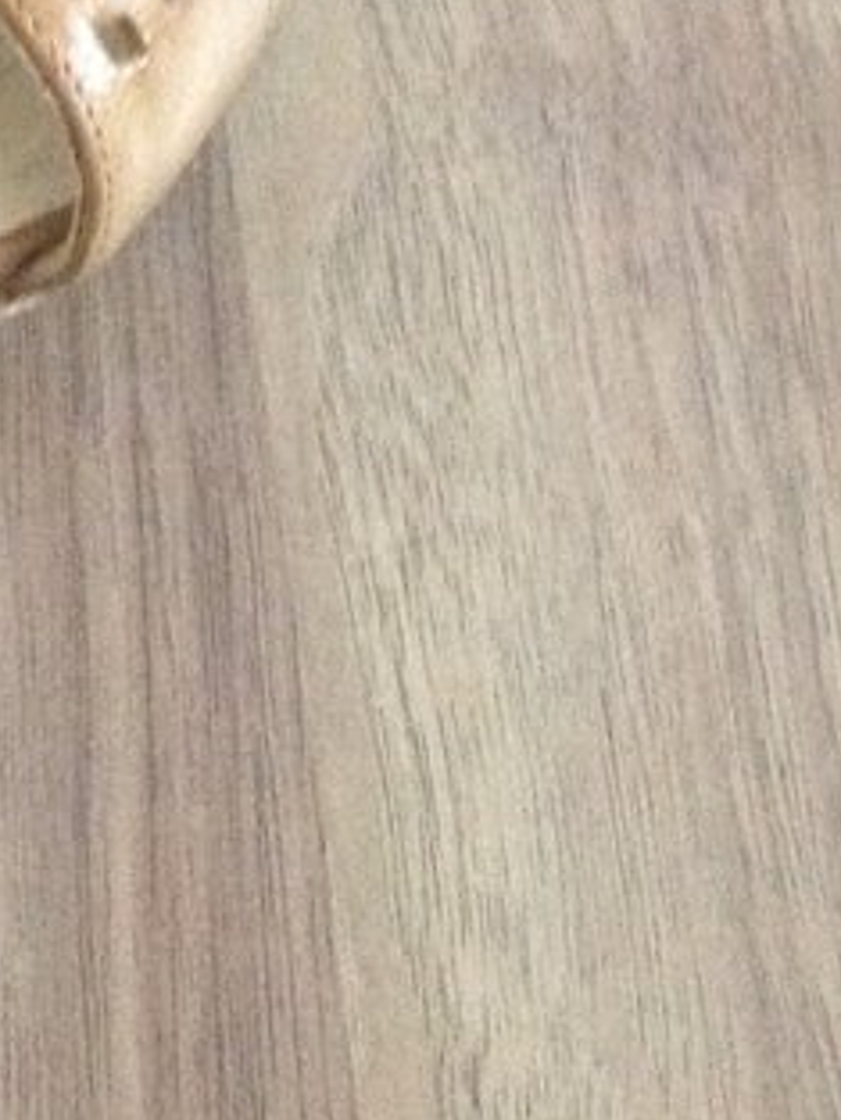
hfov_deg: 9.5
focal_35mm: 149
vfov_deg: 12.0
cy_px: -982
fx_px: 4823
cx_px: -651
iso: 320
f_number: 2.4
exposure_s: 1/20
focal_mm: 4.28
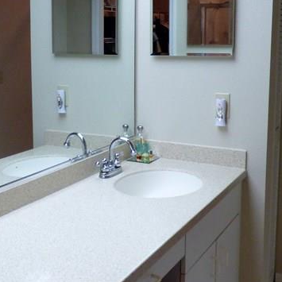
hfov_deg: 33.4
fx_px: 470
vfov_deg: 33.2
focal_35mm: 51
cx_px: 124
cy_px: 107
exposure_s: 1/60
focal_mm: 3.58
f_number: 2.8
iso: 400
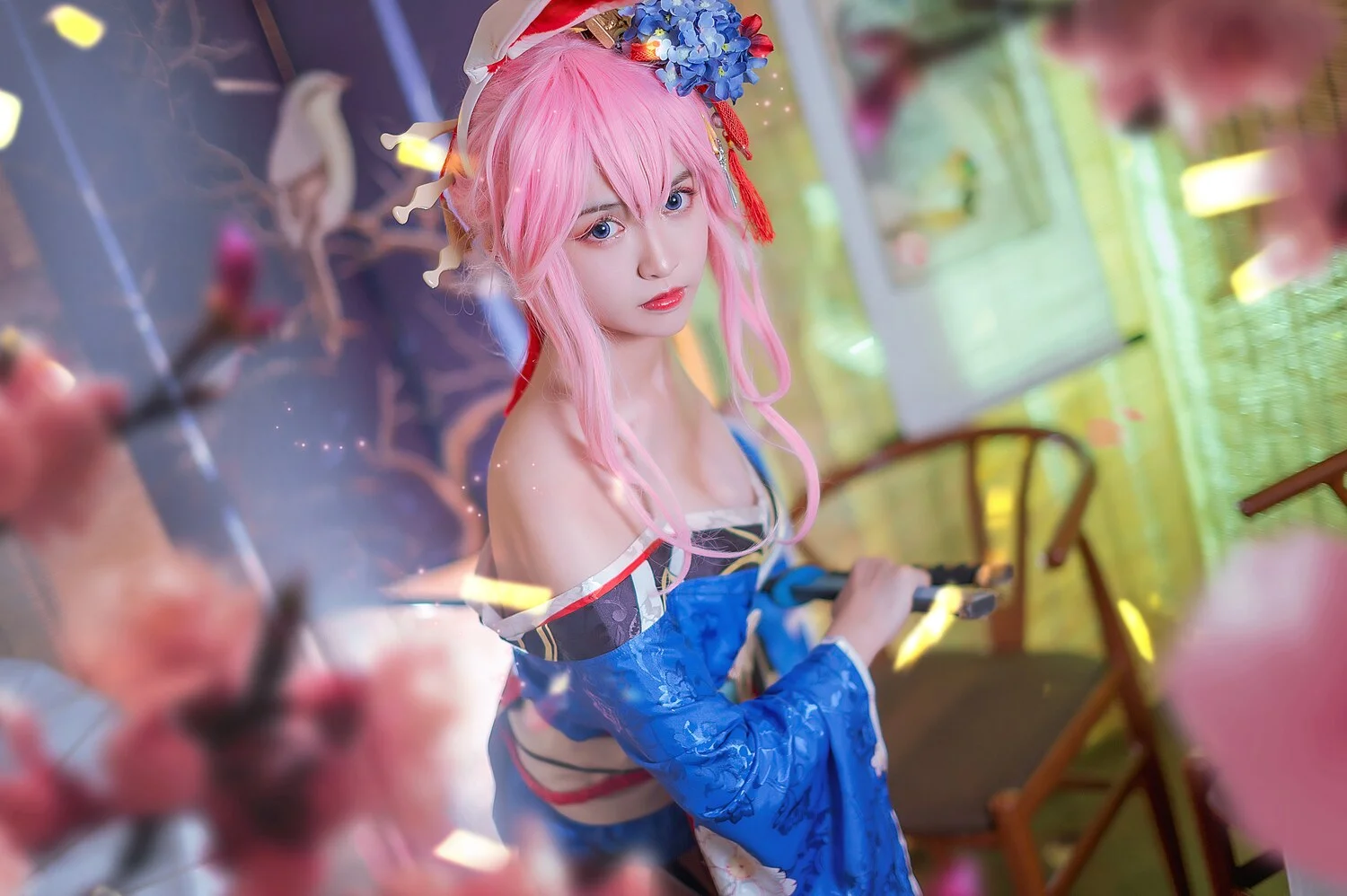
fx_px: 1870
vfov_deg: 27.0
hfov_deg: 39.6
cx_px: 674
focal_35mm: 50
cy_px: 448
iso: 400
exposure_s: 1/125
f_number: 1.4
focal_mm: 50
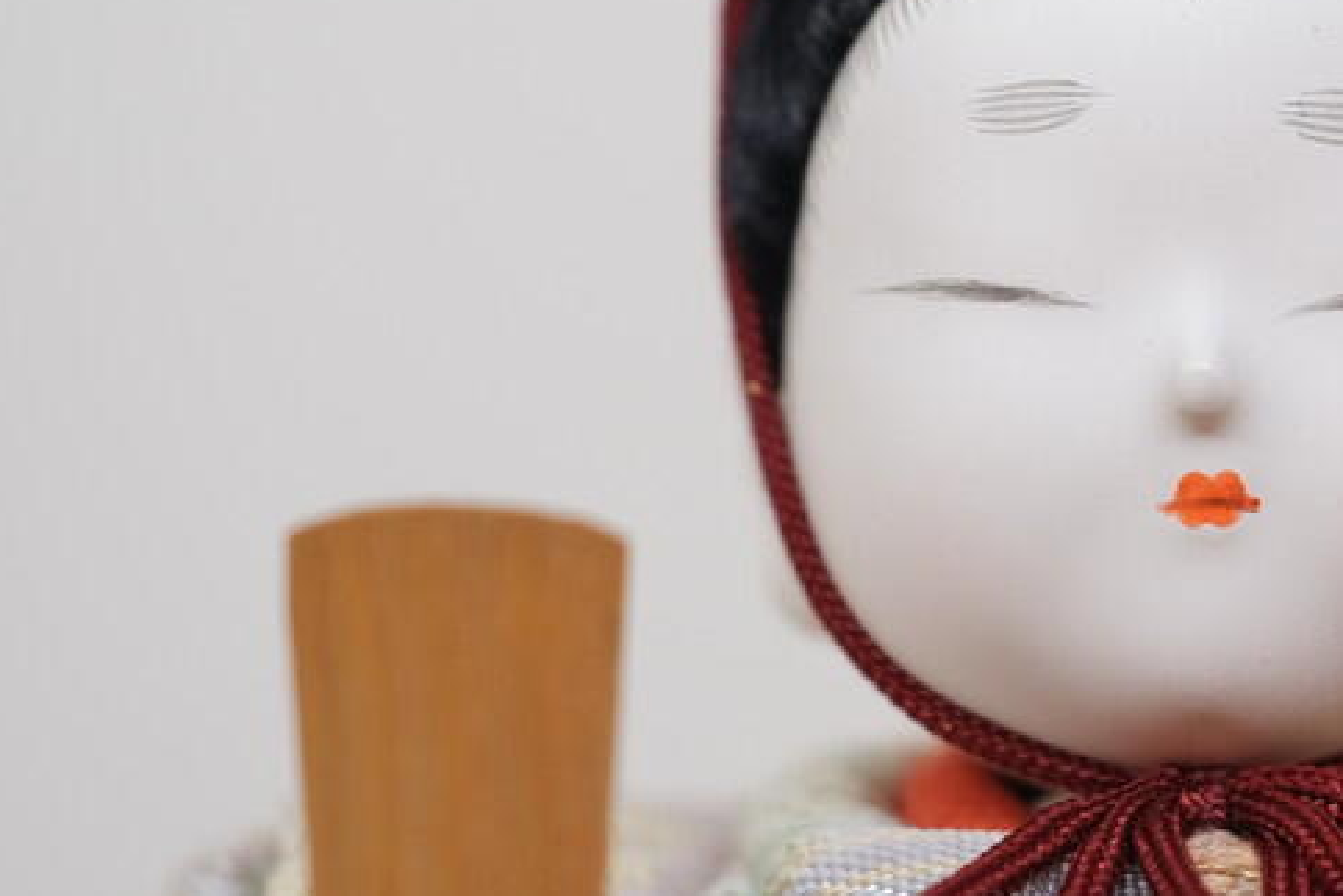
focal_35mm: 372
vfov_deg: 3.7
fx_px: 13881
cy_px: 236
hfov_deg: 5.5
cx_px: 1221
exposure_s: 1/38
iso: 200
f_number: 2.8
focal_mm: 80
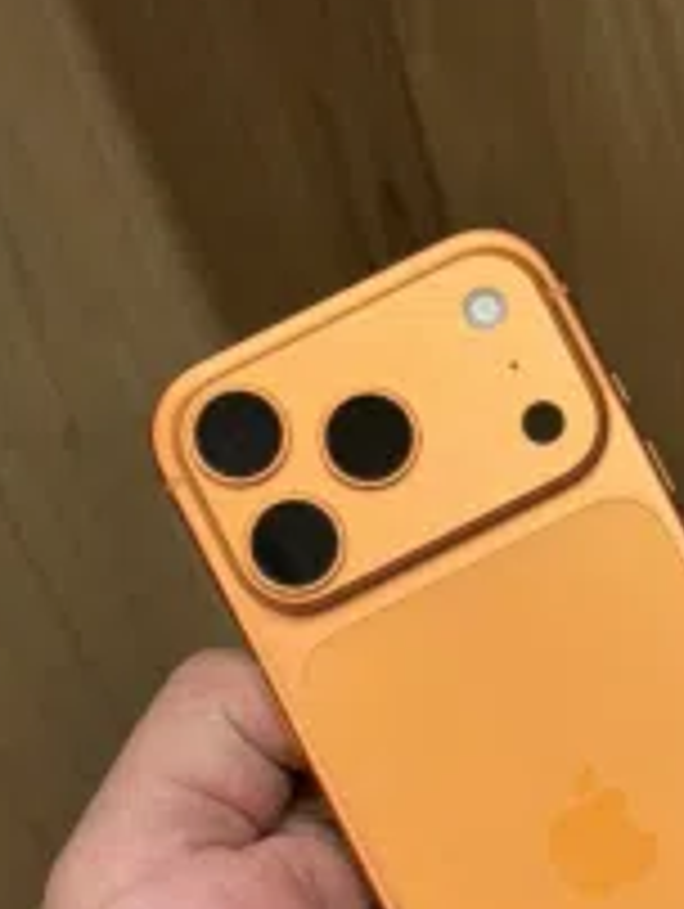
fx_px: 2498
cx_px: 558
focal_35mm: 95
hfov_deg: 15.5
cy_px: 648
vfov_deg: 20.5
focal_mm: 6.76
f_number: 1.78
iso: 100
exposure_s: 1/50
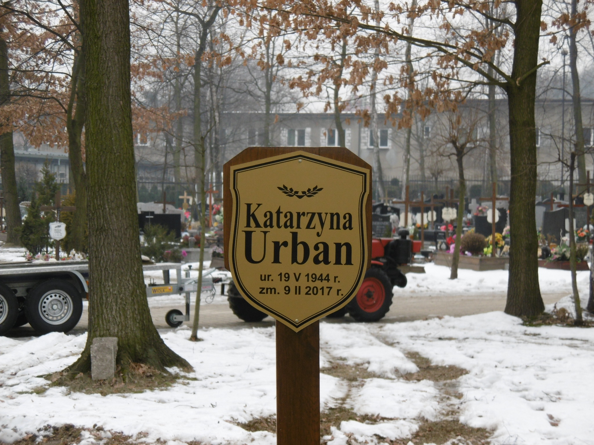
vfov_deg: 12.3
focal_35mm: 120
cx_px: 297
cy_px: 222
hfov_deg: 16.4
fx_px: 2059
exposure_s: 1/100
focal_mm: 21.5
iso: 100
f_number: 5
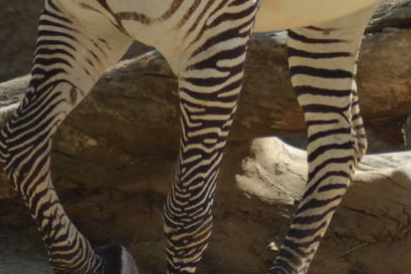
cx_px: 589
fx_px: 20042
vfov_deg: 0.8
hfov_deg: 1.2
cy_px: -136
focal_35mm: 1755
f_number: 5.6
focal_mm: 300
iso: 400
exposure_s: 1/1600
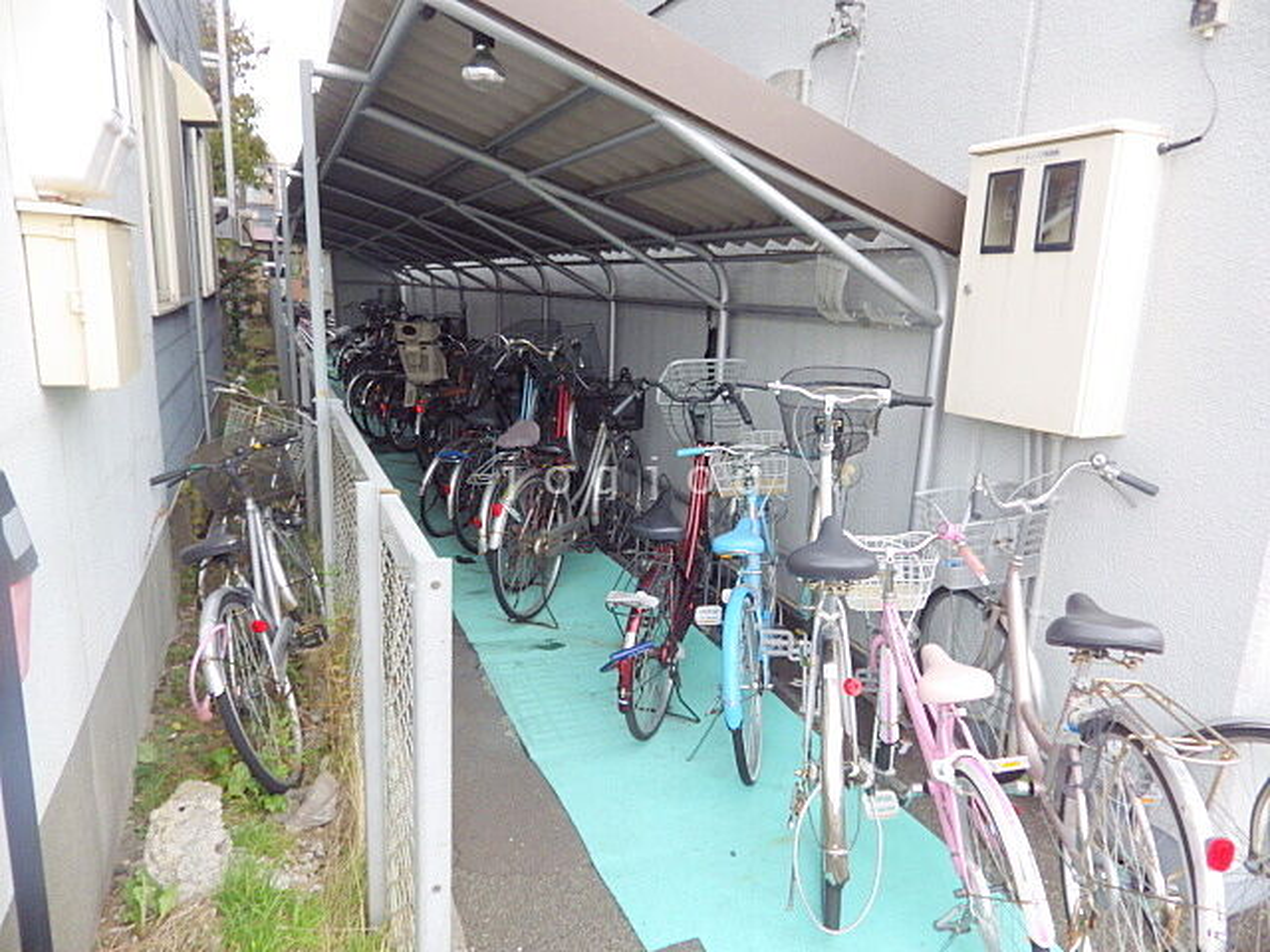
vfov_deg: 61.1
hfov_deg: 76.4
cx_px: 635
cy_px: 476
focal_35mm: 22
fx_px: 807
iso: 100
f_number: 3.1
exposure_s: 1/50
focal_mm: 4
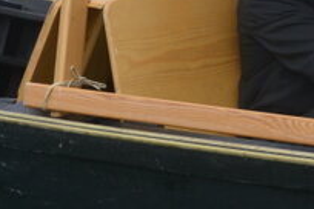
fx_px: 3236
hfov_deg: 5.5
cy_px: -121
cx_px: 482
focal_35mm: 371
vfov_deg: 3.7
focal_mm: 70
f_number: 10
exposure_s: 1/400
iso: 400
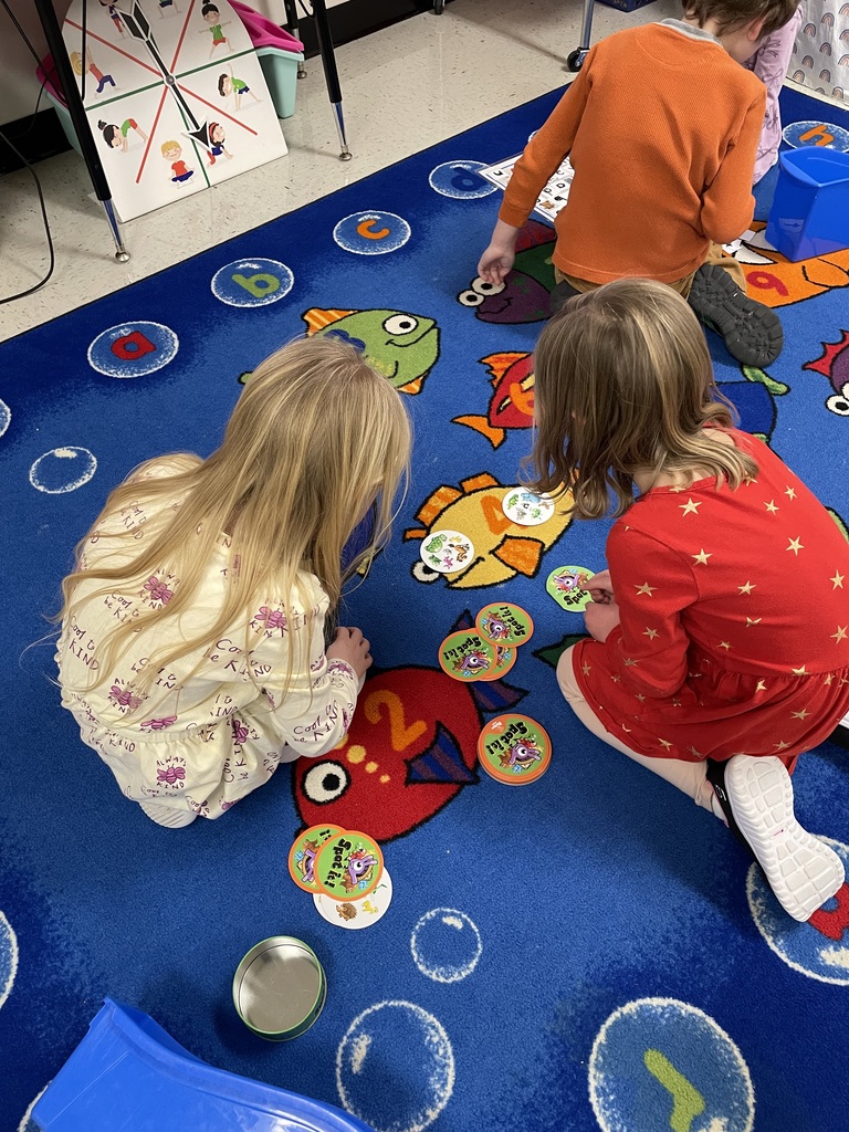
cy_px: 566
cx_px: 424
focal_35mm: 26
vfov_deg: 67.3
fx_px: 850
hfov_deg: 53.1
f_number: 1.6
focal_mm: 4.2
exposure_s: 1/60
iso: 200
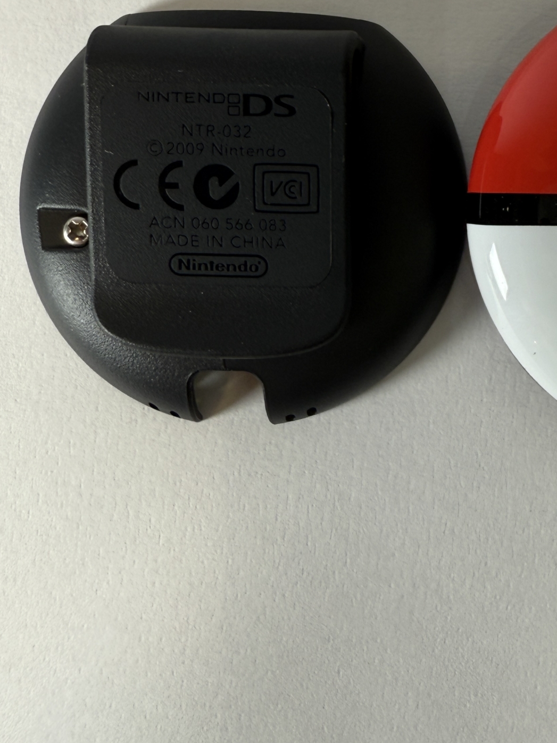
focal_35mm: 44
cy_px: 299
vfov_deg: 42.7
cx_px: 464
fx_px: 944
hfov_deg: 31.8
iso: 50
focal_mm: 2.22
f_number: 2.2
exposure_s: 1/100
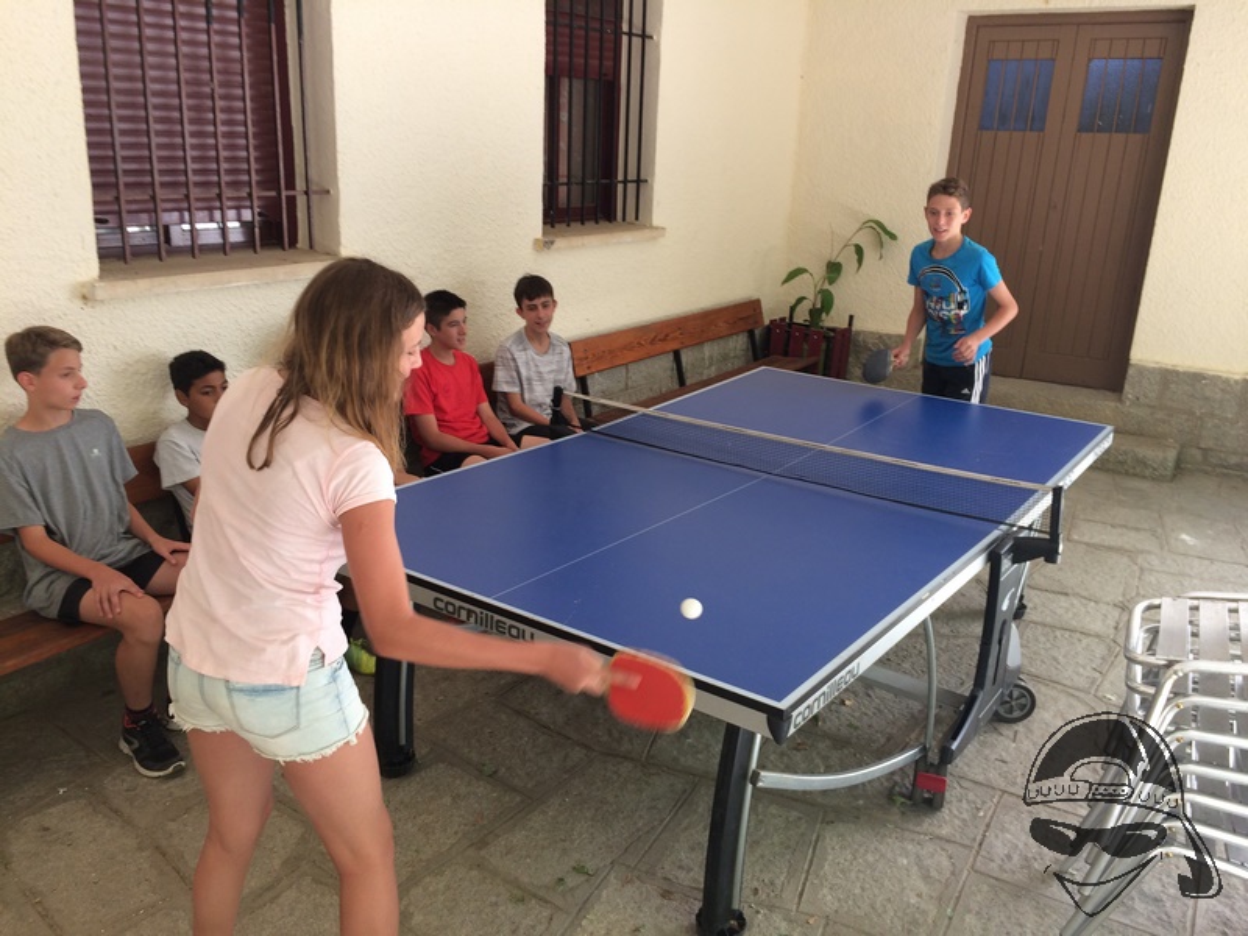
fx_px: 1046
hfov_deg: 61.7
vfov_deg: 48.2
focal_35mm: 29
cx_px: 624
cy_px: 468
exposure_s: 1/100
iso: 40
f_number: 2.2
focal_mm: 4.15
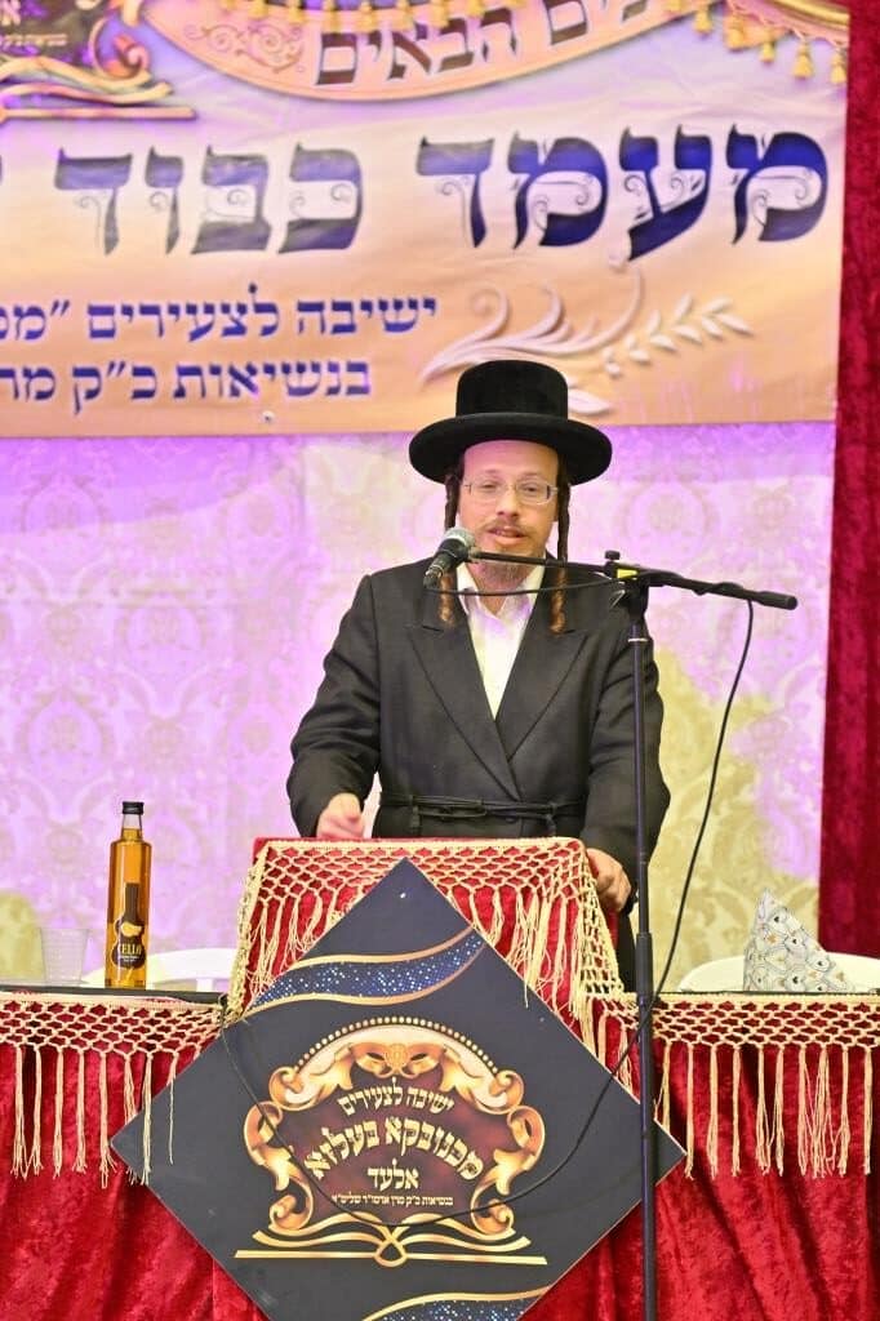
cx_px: 440
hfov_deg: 4.6
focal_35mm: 300
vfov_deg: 6.9
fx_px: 11007
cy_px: 660
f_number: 2.8
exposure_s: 1/200
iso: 640
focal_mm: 200
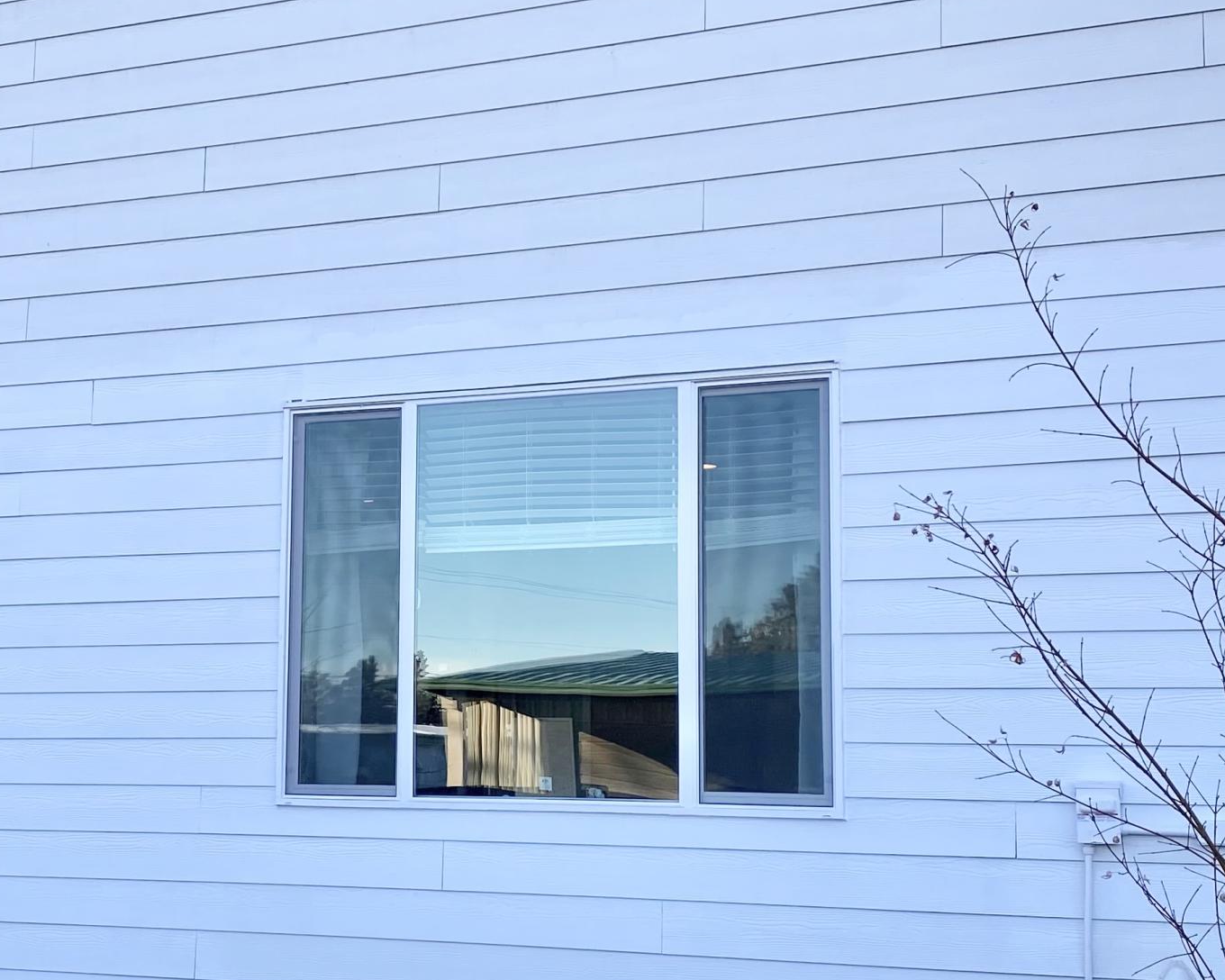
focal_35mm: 56
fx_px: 2030
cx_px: 450
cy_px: 558
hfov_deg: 33.4
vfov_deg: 27.1
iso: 32
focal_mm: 4.25
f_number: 1.8
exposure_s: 1/884
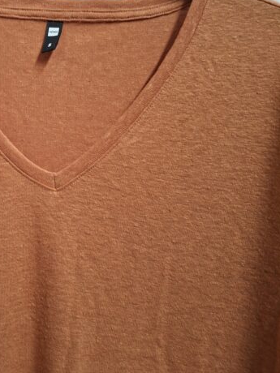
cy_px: 152
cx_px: 40
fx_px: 431
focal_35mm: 40
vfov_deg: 46.6
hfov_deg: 34.4
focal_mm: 5.54
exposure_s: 1/33
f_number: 1.8
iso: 320
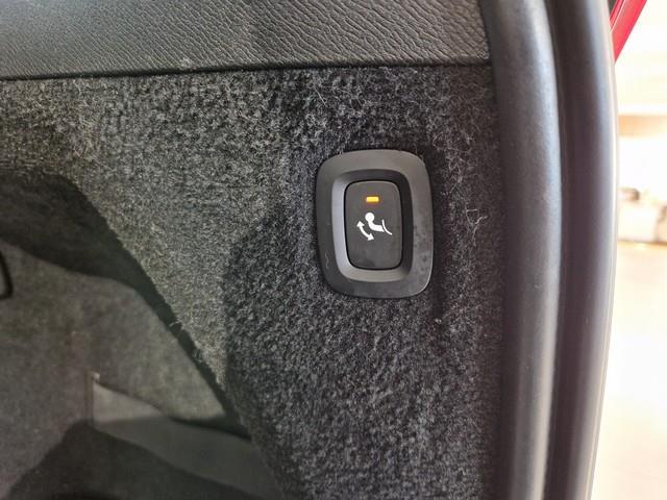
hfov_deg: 73.9
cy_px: 250
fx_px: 443
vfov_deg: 58.9
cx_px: 334
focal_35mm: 23
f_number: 1.8
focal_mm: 5.4
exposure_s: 1/25
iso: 640
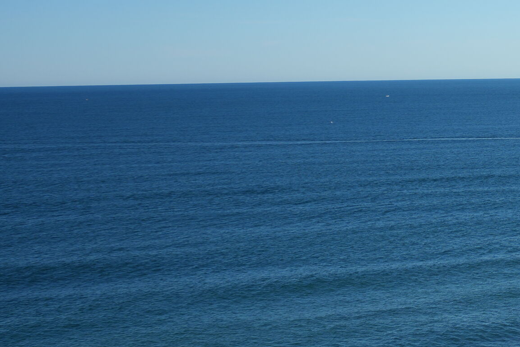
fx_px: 1517
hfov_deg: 16.7
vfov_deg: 13.0
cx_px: 895
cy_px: 293
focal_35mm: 105
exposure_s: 1/1250
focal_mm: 28
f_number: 4.5
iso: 100
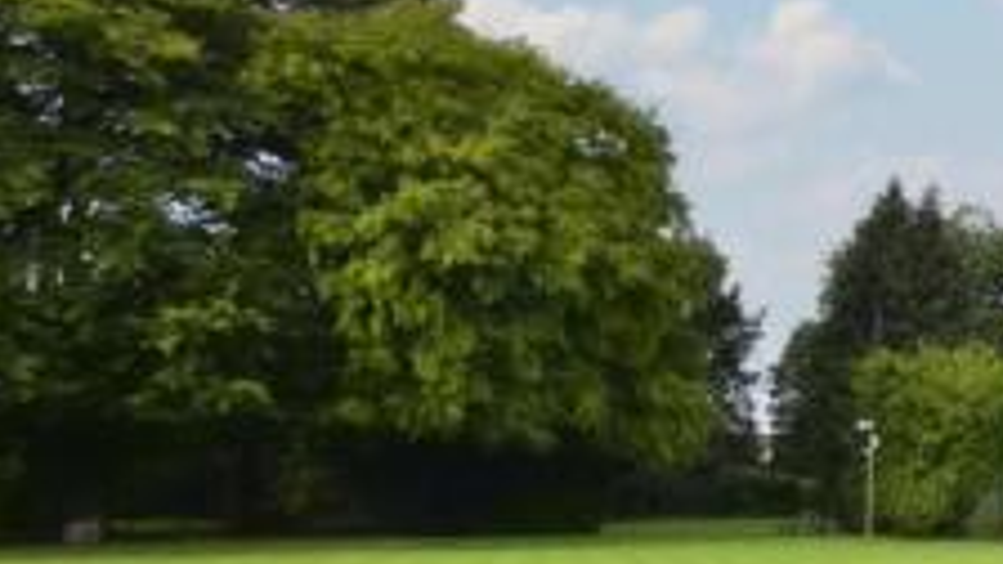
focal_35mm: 46
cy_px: 419
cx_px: 1457
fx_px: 1223
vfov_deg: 25.7
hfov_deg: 29.6
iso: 640
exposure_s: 1/320
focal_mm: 10
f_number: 8
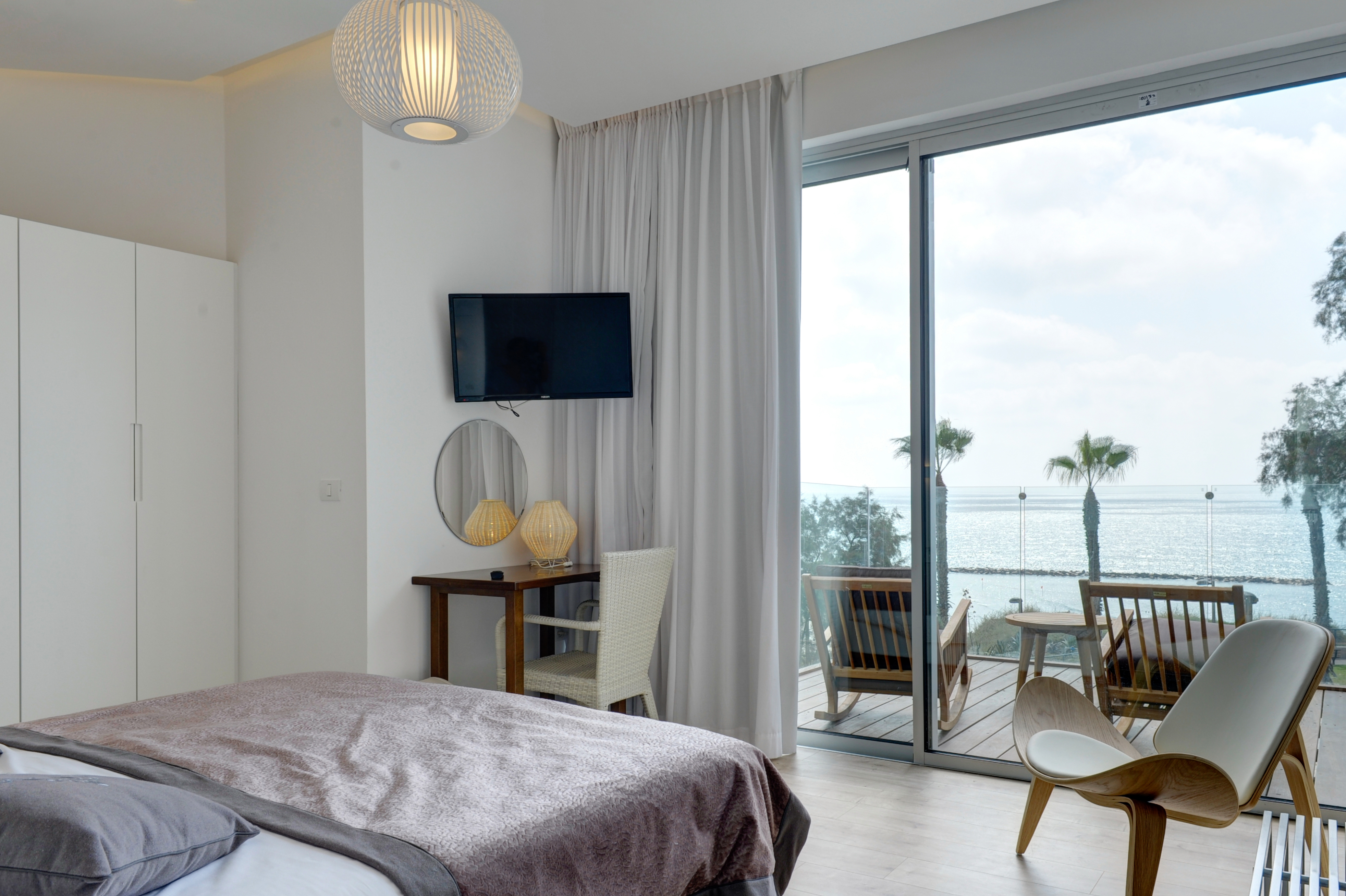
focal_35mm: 26
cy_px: 473
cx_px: 720
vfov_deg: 49.5
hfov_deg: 69.3
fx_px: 971
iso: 250
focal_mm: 24
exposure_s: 1/125
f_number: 11
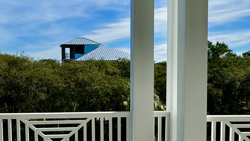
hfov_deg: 43.8
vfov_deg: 25.9
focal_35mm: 46
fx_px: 305
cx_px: 78
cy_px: 88
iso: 50
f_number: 2.2
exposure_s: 1/2985
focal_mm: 2.22
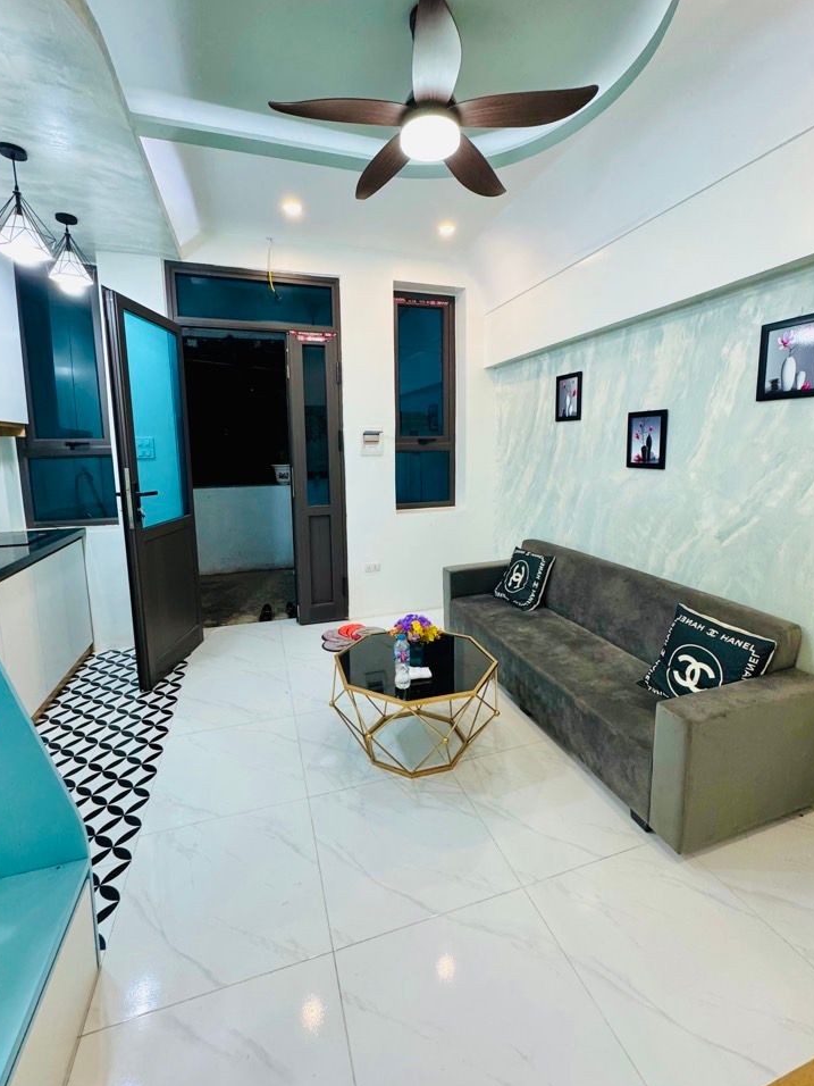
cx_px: 402
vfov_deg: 98.0
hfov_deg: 81.7
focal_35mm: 15
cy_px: 508
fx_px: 470
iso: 200
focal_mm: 2.22
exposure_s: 1/100
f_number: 2.2
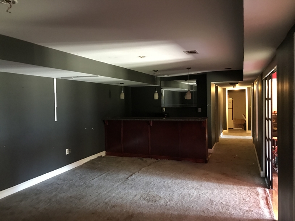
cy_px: 110
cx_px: 148
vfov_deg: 49.8
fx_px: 239
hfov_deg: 63.4
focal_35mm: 28
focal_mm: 3.99
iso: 100
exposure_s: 1/4
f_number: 1.8
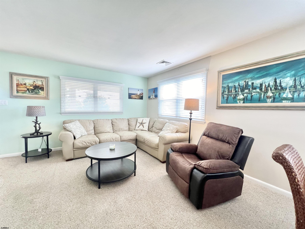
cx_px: 152
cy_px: 114
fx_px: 115
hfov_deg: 106.2
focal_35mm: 13
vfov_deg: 89.9
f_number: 1.8
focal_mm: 1.57
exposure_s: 1/60
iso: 200
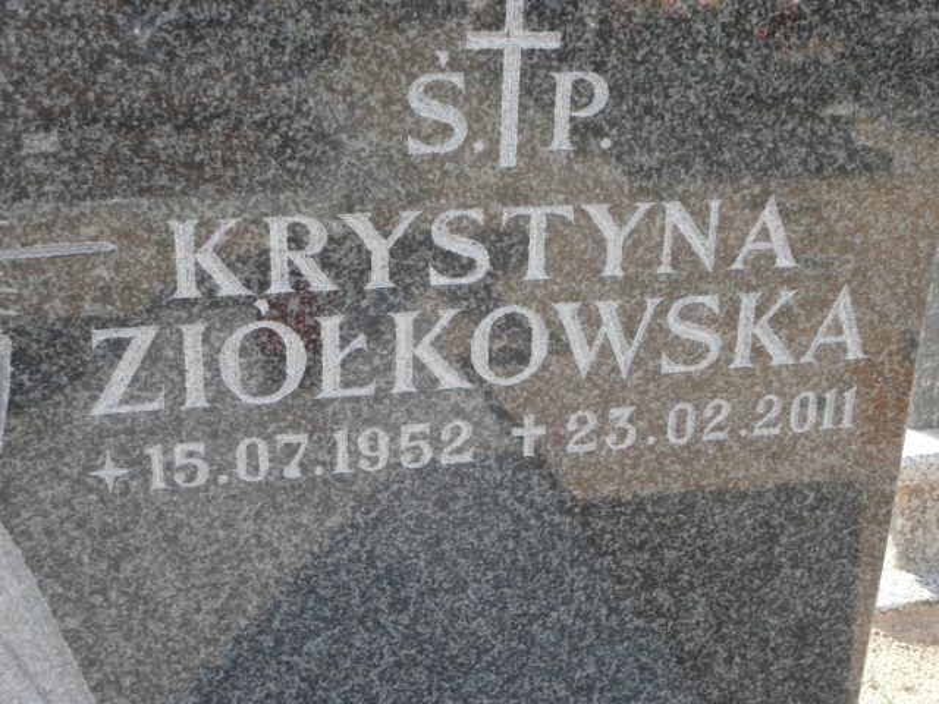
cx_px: 470
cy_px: 352
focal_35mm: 47
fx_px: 1275
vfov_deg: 30.9
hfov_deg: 40.4
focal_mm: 8.29
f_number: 4.2
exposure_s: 1/500
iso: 400
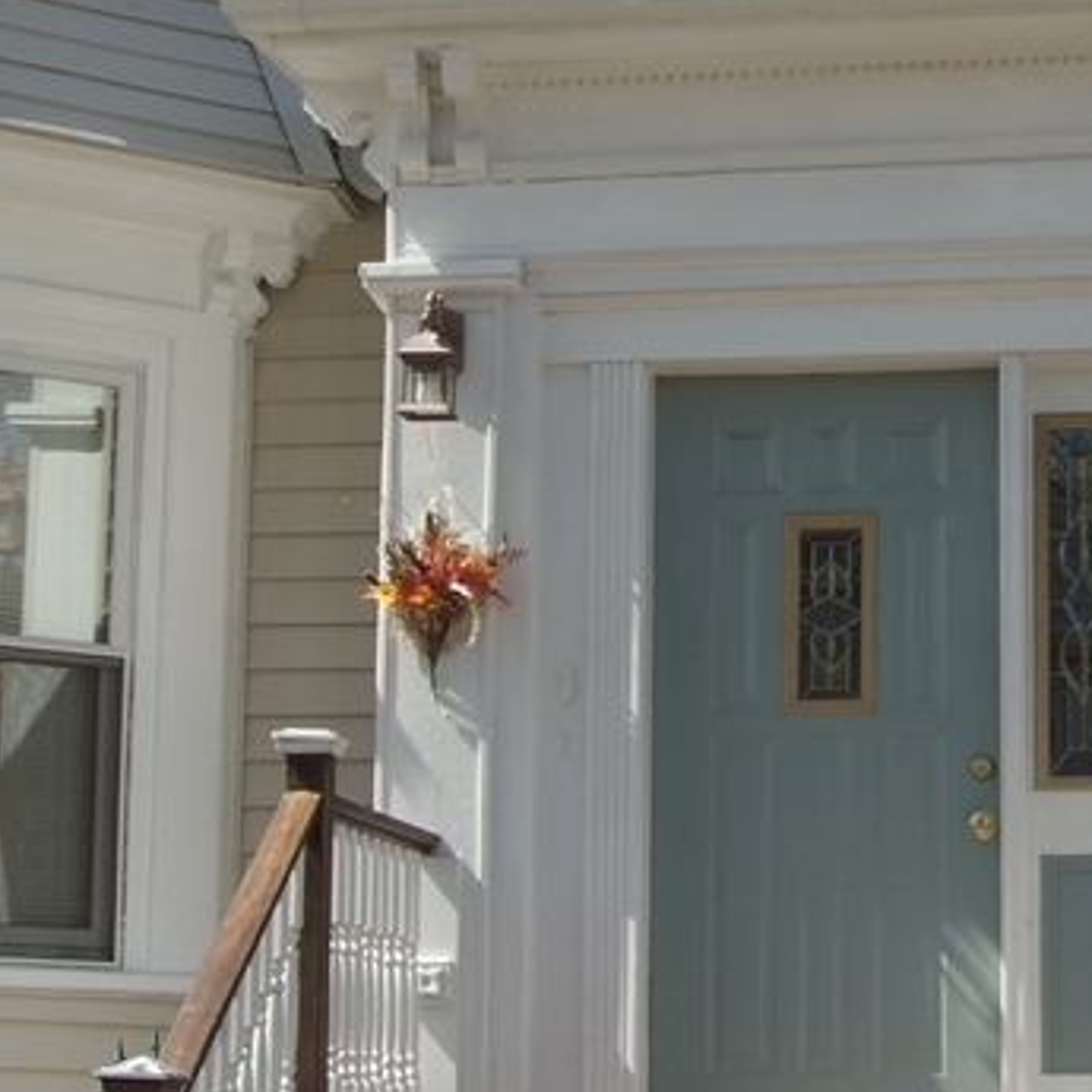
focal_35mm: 91
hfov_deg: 18.7
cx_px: 1038
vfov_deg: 19.1
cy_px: 537
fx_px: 3248
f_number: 11
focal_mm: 24
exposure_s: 1/125
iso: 250
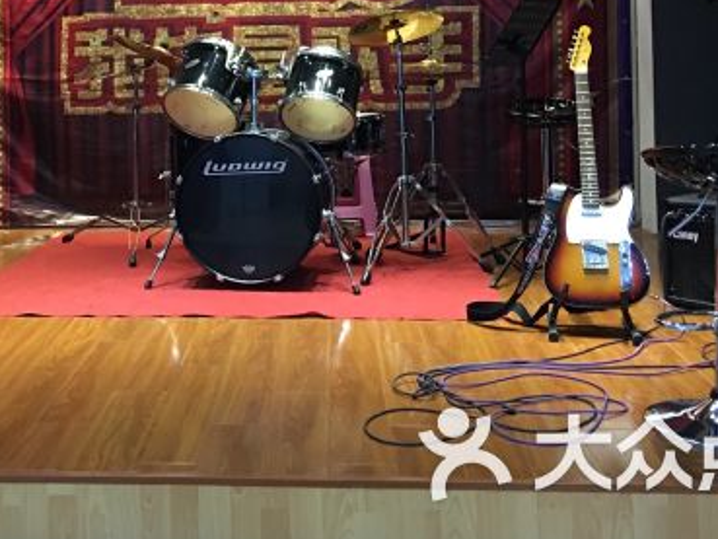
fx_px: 1141
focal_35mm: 55
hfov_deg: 34.5
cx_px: 226
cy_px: 44
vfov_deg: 25.7
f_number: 2.2
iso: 125
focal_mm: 4.15
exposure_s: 1/8
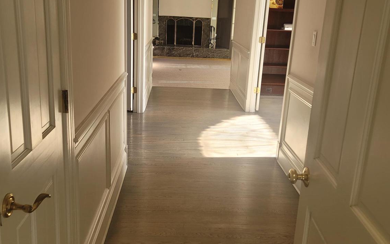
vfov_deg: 35.3
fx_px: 383
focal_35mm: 36
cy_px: 116
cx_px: 192
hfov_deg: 54.0
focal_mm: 7
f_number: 1.8
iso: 125
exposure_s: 1/120
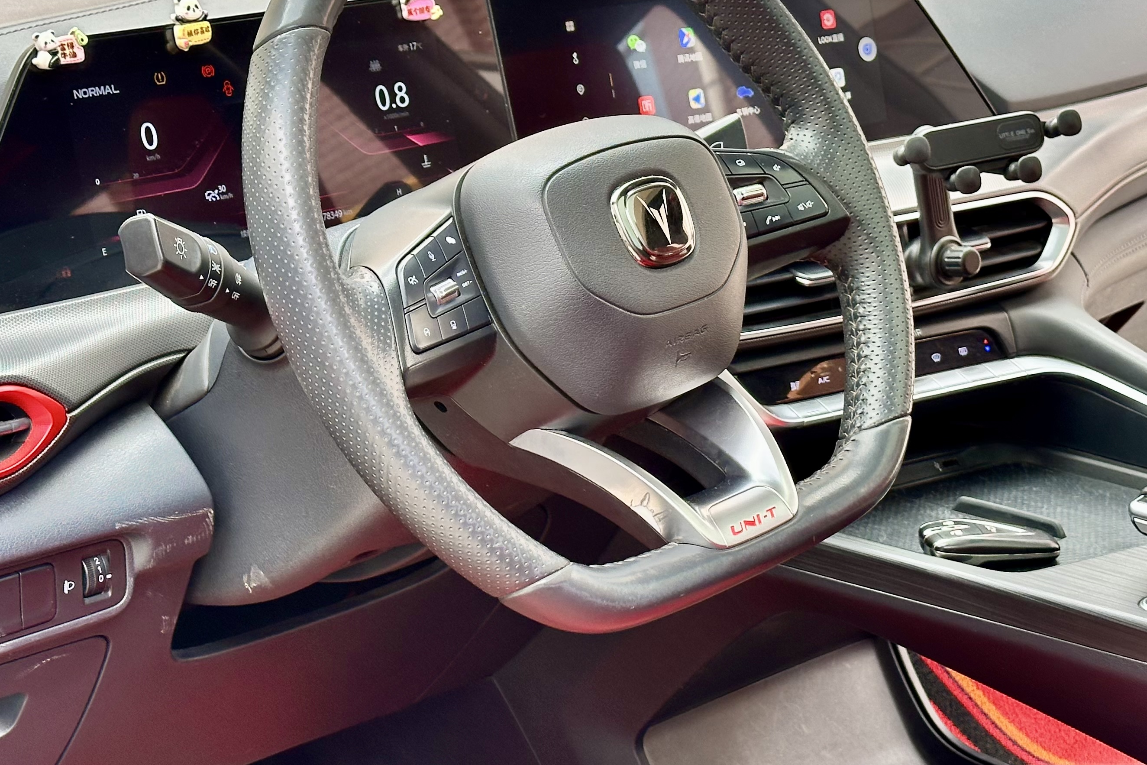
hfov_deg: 26.7
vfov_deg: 17.9
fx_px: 2421
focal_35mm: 76
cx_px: 569
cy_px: 355
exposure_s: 1/147
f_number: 1.78
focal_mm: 6.86
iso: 80
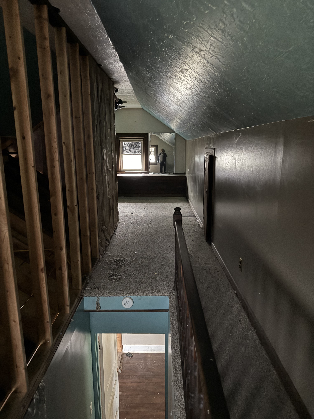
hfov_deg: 56.8
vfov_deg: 71.6
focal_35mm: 24
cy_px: 210
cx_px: 157
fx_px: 290
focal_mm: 6.76
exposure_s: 1/13
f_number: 1.78
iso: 1000
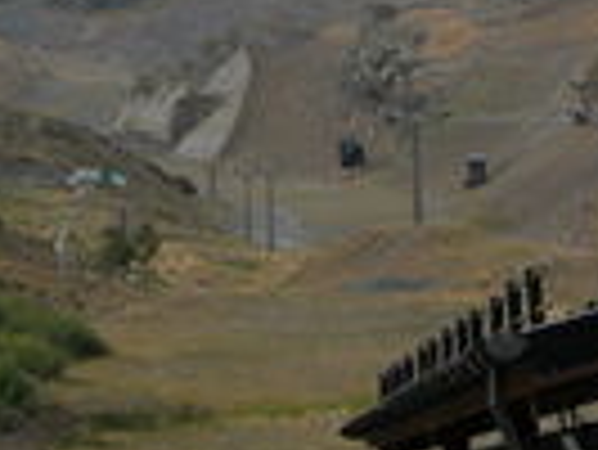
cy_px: 144
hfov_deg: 12.2
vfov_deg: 9.2
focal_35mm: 162
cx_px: 234
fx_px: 2801
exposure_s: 1/298
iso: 100
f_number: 6.2
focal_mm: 13.7
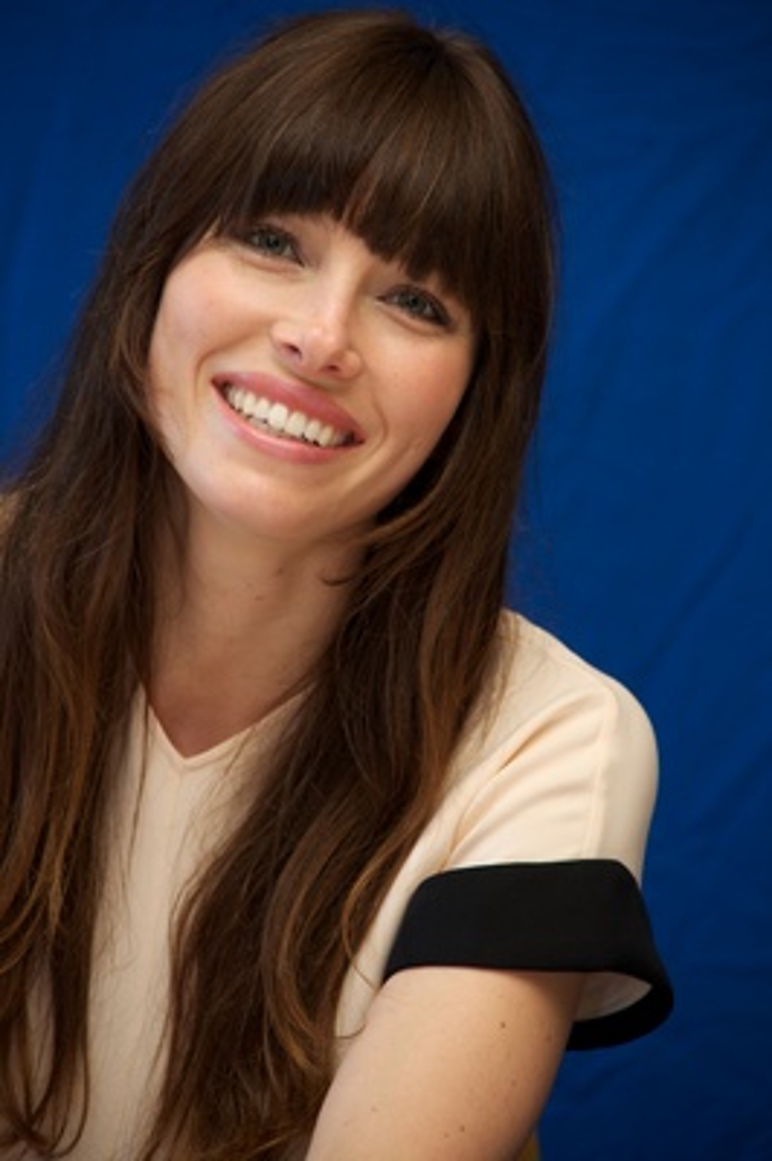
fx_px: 6444
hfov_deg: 6.9
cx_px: 386
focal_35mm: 200
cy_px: 580
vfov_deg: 10.3
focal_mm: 200
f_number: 5.6
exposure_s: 1/60
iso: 800
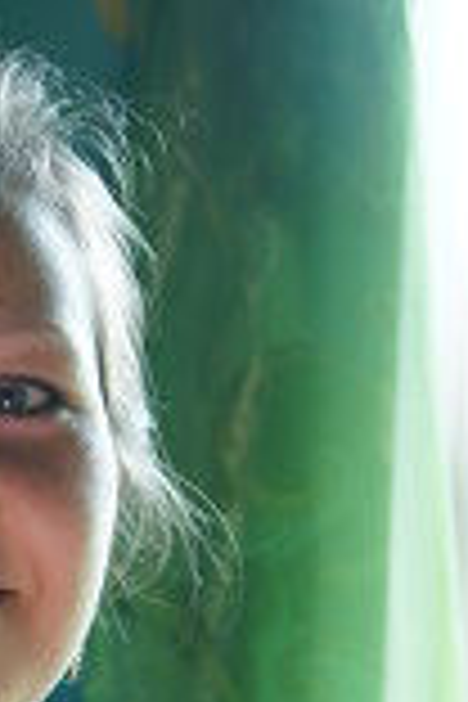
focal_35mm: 90
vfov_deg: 21.5
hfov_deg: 14.7
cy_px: 765
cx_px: -106
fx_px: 1755
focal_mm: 24
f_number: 4
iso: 200
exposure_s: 1/40
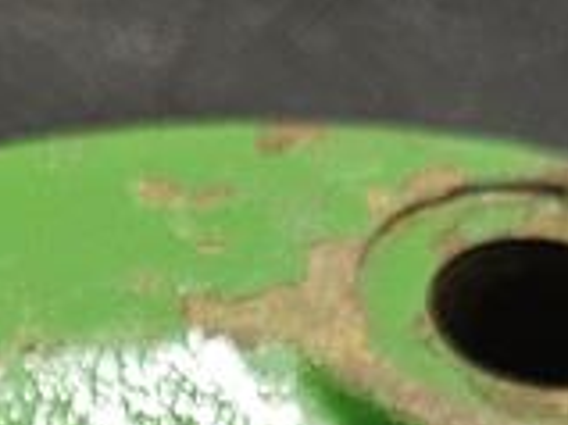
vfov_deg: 8.4
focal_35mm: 148
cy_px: 1282
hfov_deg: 13.0
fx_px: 2427
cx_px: -89
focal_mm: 5.4
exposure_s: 1/50
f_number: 1.8
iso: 640
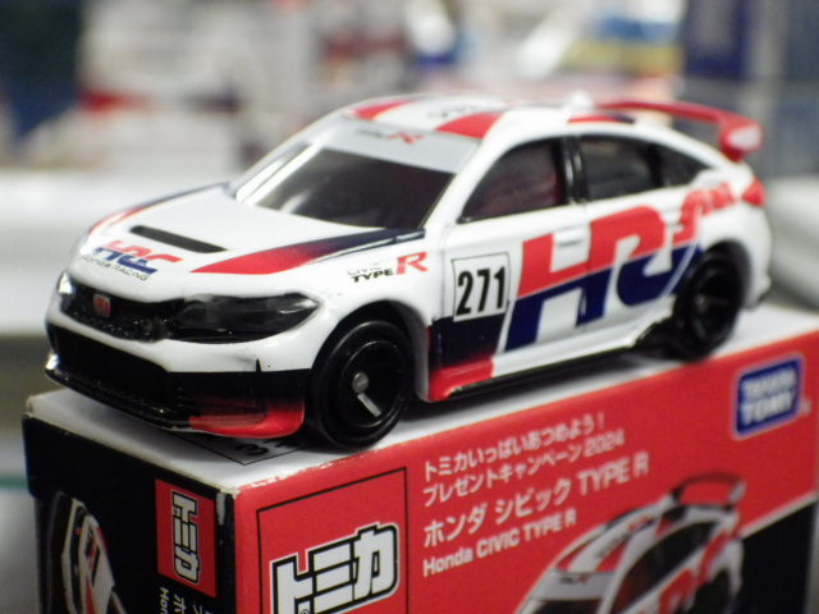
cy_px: 307
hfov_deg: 27.4
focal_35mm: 71
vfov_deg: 20.7
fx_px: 1680
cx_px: 410
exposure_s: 1/40
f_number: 4.2
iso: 800
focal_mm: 12.8
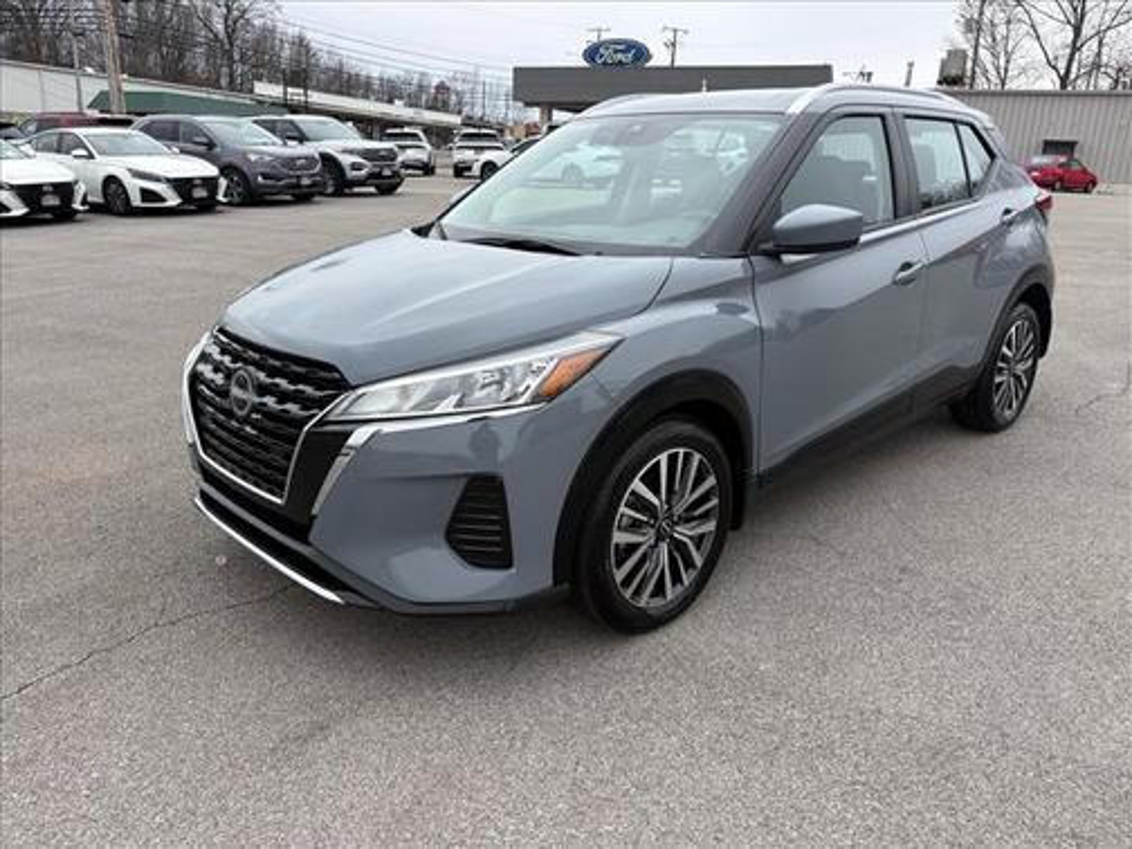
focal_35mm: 26
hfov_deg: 67.3
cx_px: 566
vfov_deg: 53.1
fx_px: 850
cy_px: 424
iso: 50
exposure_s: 1/1239
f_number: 1.6
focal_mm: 5.96
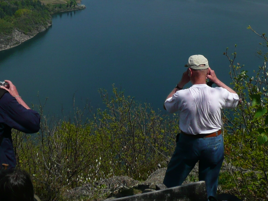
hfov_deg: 22.5
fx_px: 674
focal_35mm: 87
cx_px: 112
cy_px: -28
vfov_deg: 16.4
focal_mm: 5.8
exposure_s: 1/320
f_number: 9
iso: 100
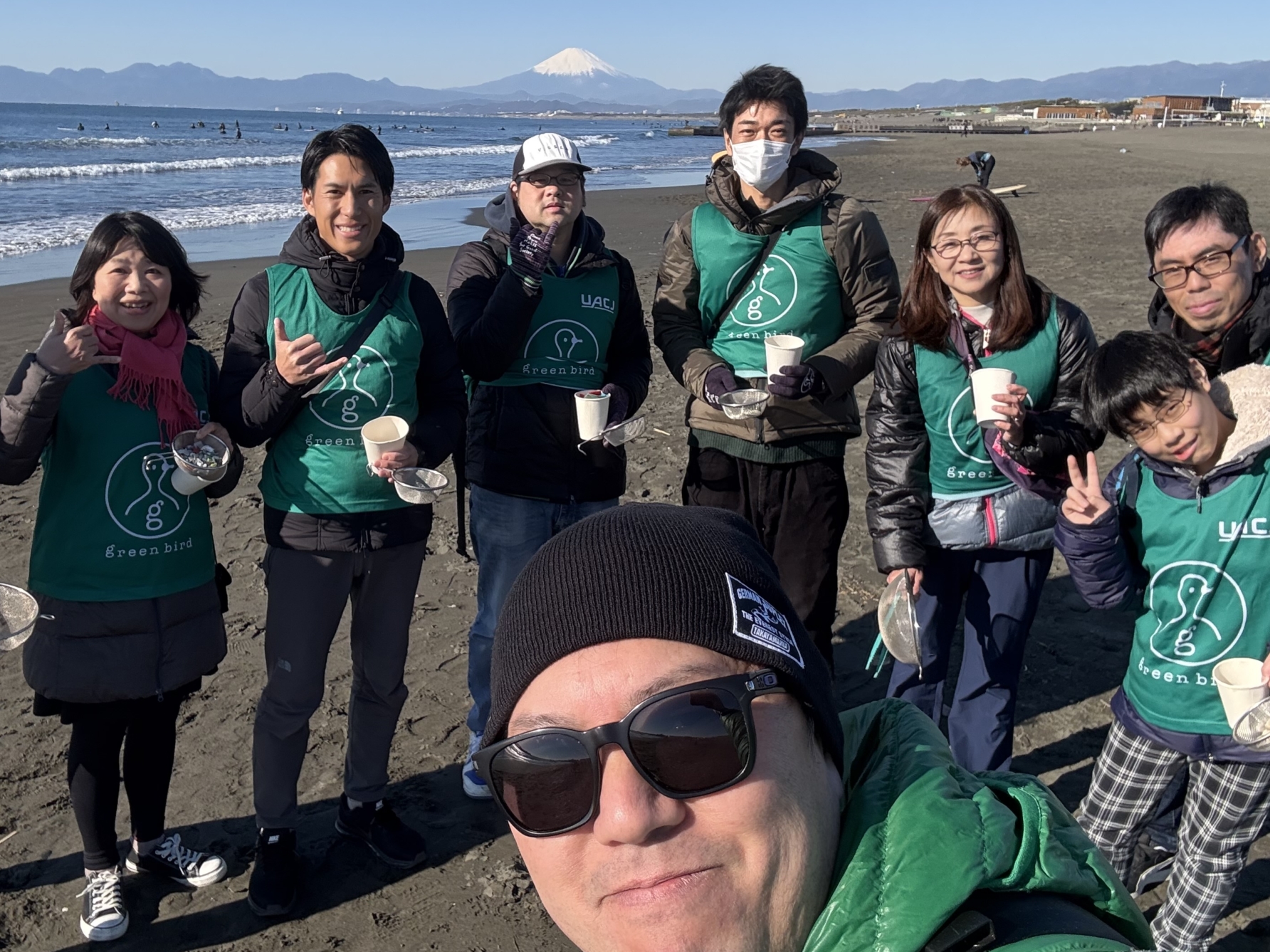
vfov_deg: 42.8
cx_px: 518
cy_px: 390
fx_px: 1211
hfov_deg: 55.0
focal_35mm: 33
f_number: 1.9
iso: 25
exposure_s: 1/1172
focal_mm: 2.69
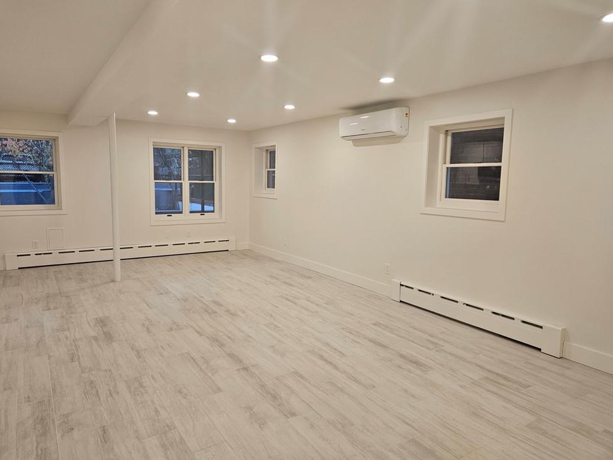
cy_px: 225
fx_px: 425
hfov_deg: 71.6
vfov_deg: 56.8
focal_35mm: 24
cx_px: 302
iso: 160
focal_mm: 5.4
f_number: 1.8
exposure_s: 1/120
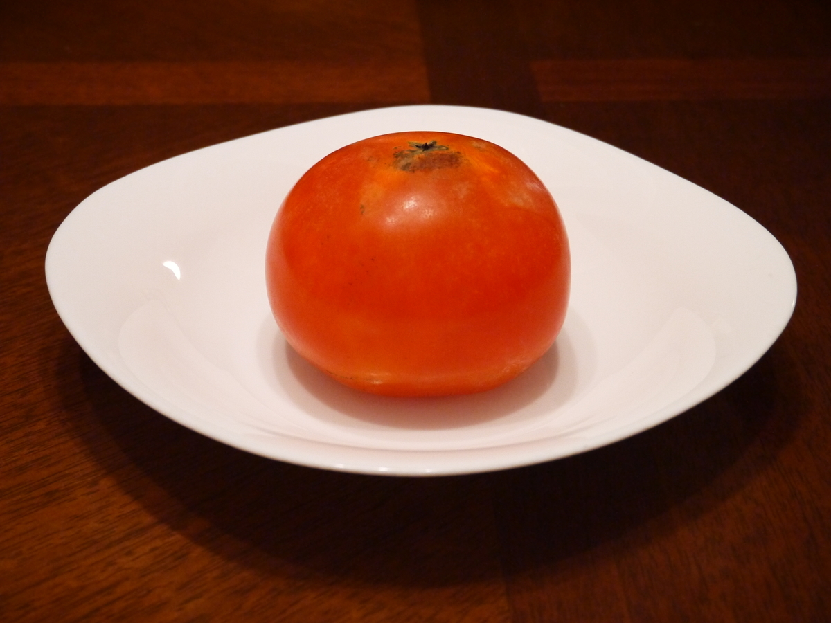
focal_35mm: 62
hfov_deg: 31.2
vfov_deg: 23.7
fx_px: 1488
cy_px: 312
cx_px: 416
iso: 1600
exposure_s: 1/25
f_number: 5.5
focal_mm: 31
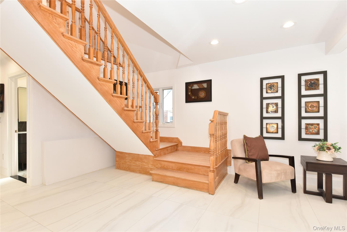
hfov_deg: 90.0
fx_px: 174
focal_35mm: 18
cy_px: 116
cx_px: 174
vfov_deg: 67.4
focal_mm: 18
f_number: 11
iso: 1250
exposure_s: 1/40
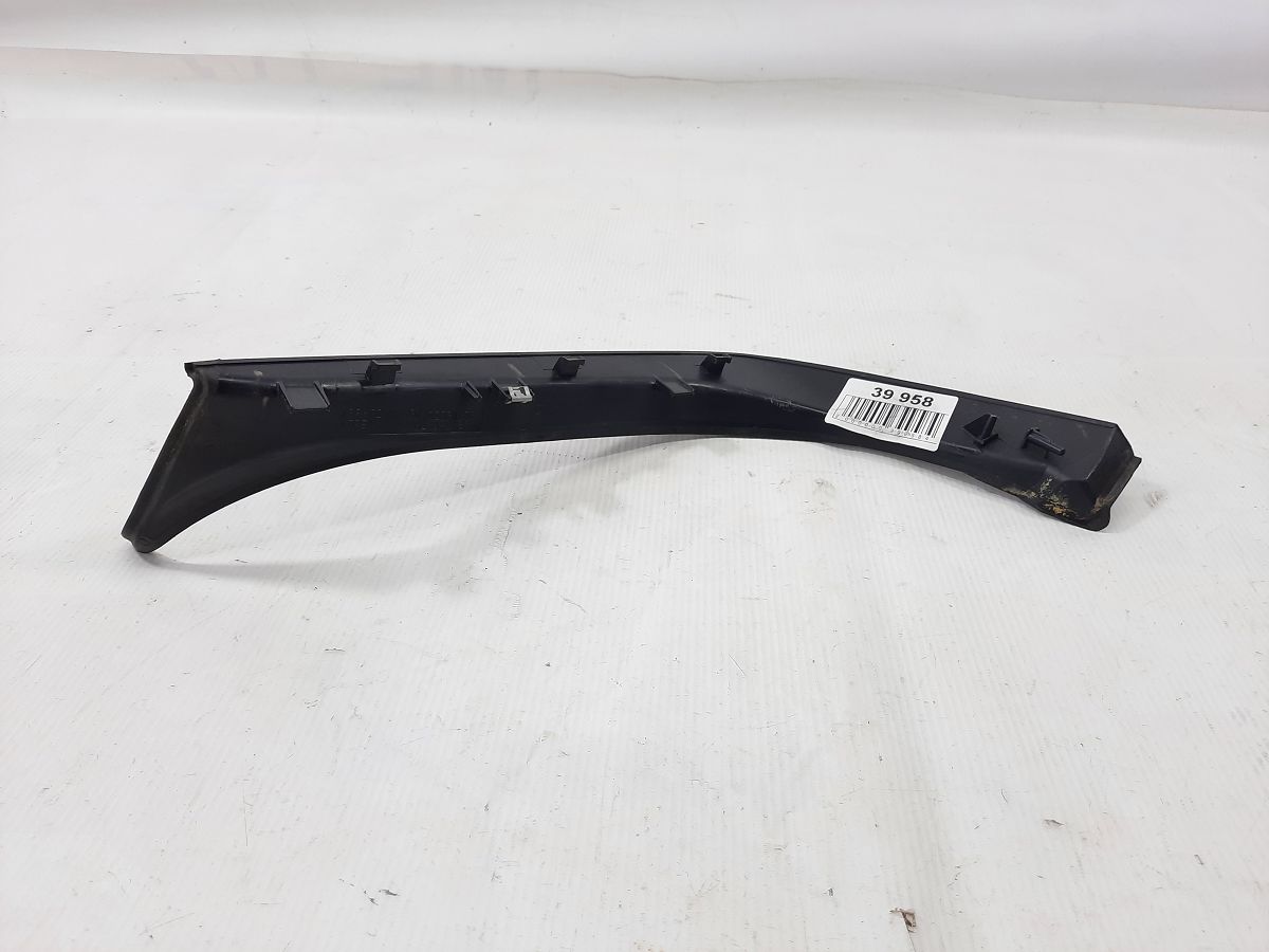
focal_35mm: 25
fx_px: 916
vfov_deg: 54.9
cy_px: 476
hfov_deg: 69.4
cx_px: 634
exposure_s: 1/100
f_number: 2
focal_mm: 4.6
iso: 64
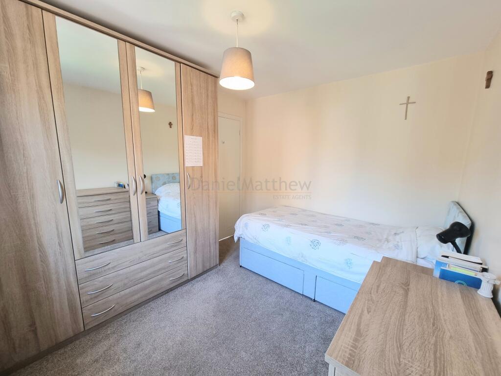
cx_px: 250
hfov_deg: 106.2
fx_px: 188
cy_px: 188
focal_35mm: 13
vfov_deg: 89.9
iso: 125
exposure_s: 1/50
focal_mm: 2.2
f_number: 2.2
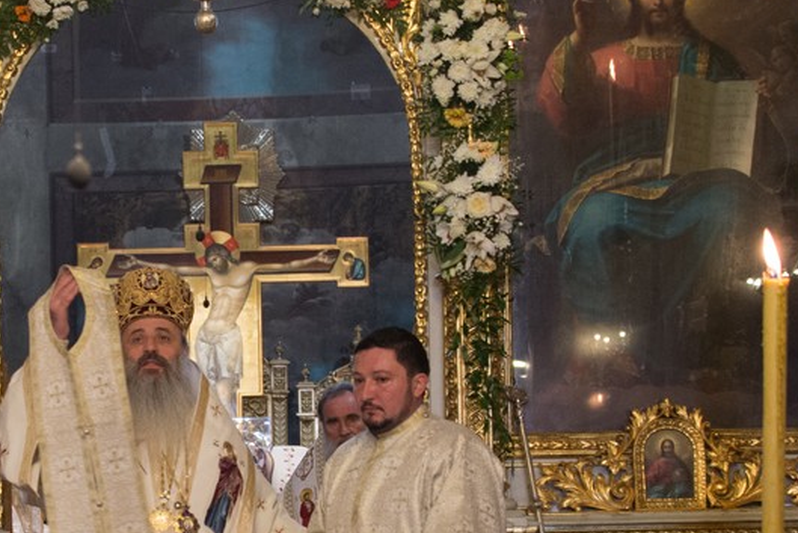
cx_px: 164
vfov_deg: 13.2
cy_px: 488
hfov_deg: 19.6
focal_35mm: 103
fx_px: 2284
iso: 2500
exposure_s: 1/50
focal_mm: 38
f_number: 4
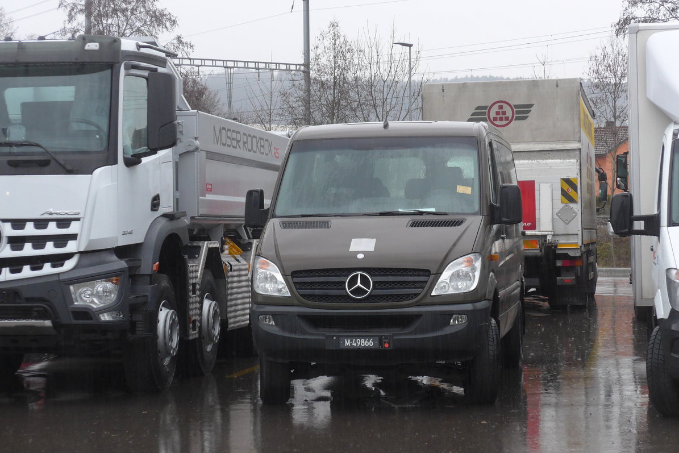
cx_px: 339
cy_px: 228
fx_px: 1773
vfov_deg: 14.6
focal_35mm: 94
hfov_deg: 21.7
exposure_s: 1/40
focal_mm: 18
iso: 400
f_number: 4.6
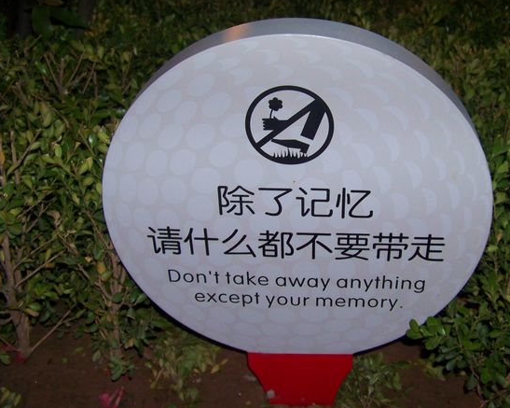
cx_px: 298
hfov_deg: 41.0
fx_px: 679
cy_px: 196
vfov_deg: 33.4
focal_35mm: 45
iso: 200
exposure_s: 1/30
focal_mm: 5.85
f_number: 2.8
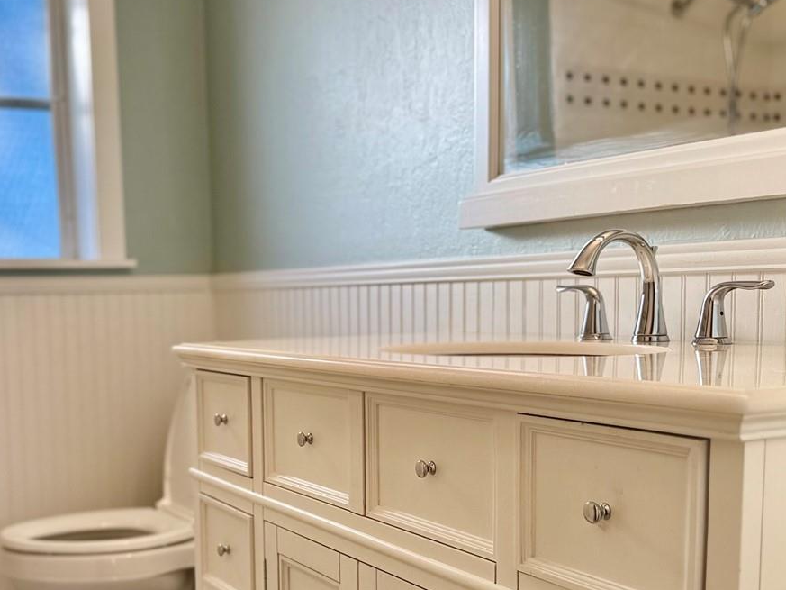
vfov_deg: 32.5
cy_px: 412
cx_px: 227
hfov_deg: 42.0
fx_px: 999
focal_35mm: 44
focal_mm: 6.76
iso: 80
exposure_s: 1/168
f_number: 1.78
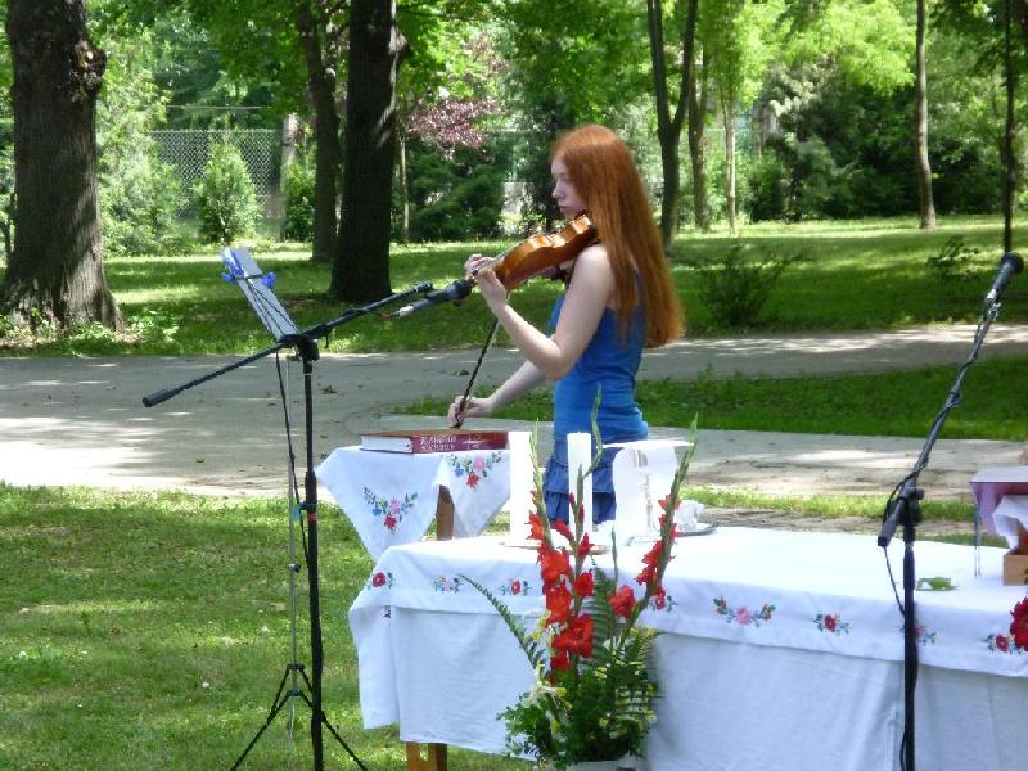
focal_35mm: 140
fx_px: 4158
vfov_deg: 10.6
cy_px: 386
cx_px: 514
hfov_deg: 14.1
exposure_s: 1/100
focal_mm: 25
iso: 400
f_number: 6.9
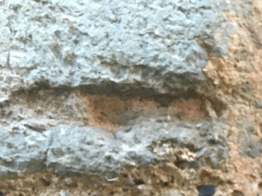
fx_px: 772
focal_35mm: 102
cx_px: 445
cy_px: 294
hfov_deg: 16.6
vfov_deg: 13.7
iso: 200
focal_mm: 4.15
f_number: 2.2
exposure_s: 1/33
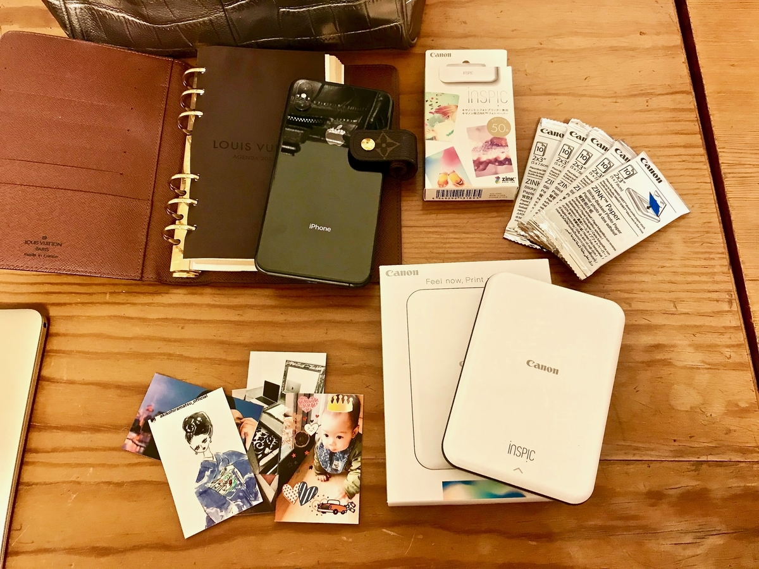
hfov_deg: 63.4
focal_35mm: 28
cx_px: 380
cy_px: 284
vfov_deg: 49.7
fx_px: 614
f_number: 1.8
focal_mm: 3.99
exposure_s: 1/17
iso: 64
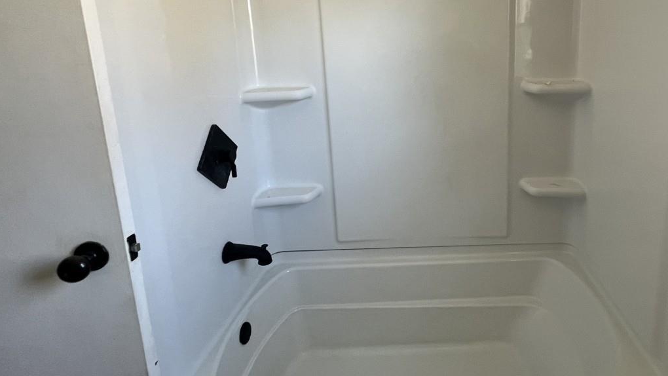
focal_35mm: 20
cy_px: 112
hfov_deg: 84.0
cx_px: 437
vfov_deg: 54.2
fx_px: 354
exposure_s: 1/99
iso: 250
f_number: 1.8
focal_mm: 1.57
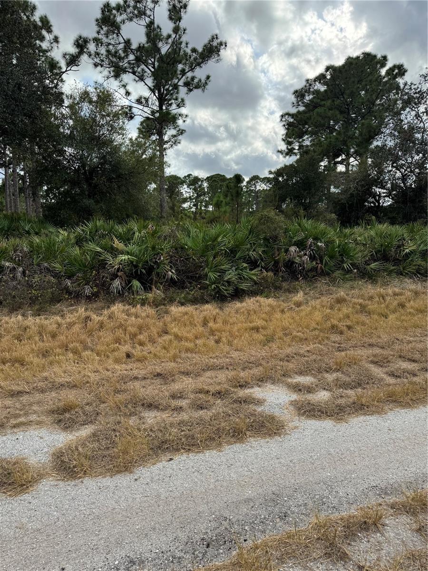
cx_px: 214
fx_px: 396
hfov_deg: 56.8
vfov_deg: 71.6
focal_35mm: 24
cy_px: 286
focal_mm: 6.76
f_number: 1.78
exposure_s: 1/2331
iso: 80
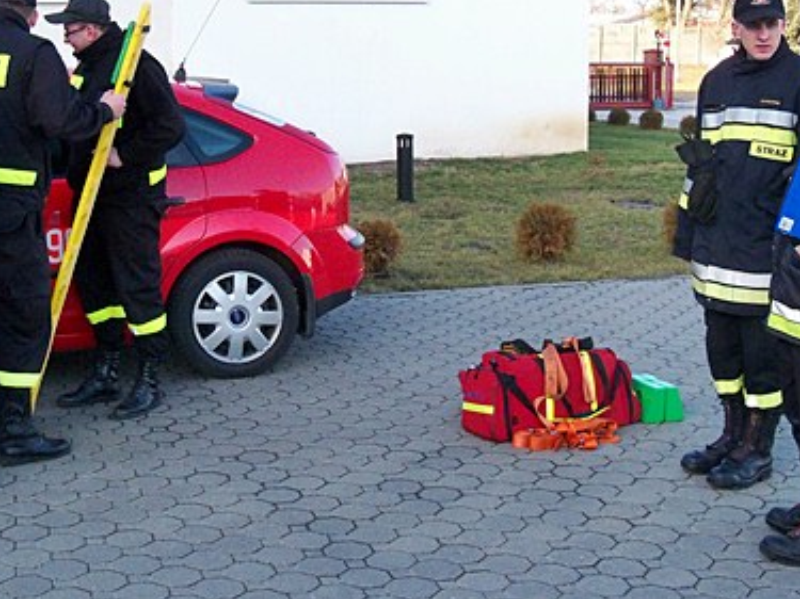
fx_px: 1294
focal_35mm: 56
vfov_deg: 26.1
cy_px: 266
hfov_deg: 34.2
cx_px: 299
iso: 320
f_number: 3.5
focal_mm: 6.2
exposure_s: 1/500
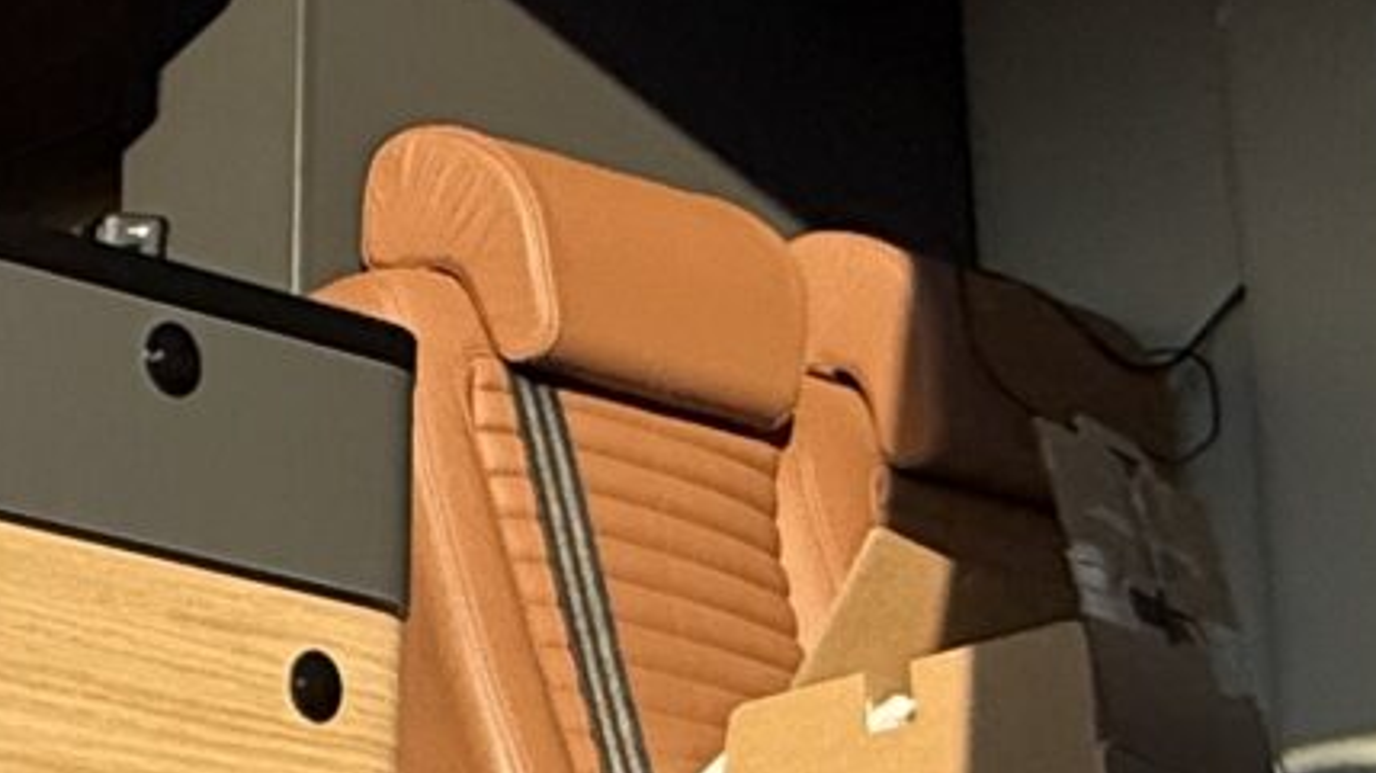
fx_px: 3319
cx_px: -1514
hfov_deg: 16.5
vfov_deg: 12.5
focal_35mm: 91
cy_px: 1212
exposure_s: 1/1339
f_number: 2.2
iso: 50
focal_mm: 2.22
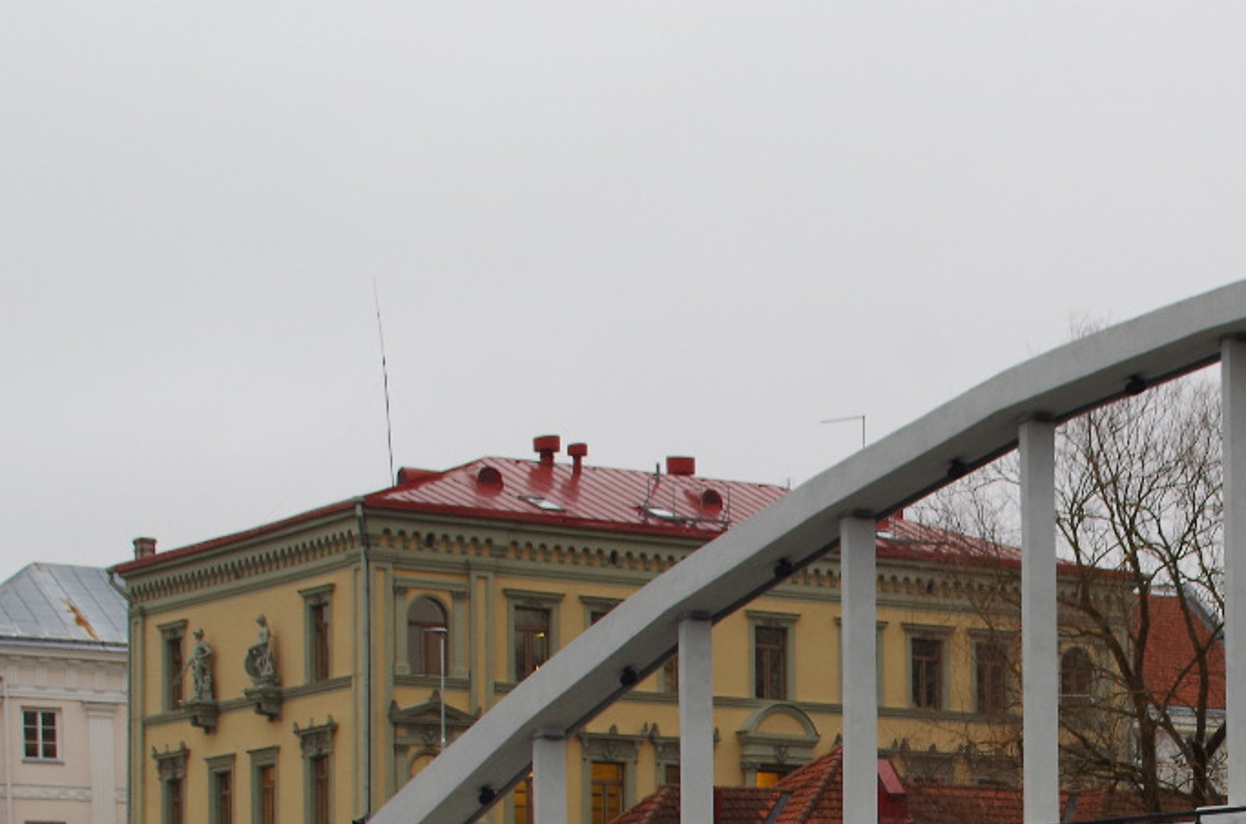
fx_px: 4040
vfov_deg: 11.5
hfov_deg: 17.3
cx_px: 1053
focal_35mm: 117
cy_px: 941
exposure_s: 1/60
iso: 400
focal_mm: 33
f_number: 6.3
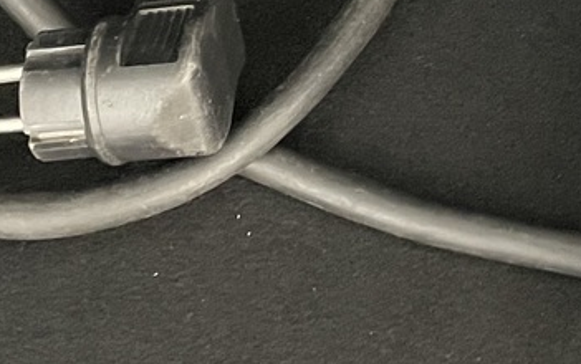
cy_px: -263
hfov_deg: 18.3
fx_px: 1791
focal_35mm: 113
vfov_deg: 10.9
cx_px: 459
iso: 800
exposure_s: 1/25
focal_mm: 4.2
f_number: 1.6
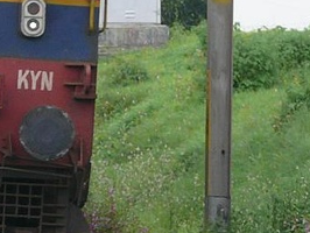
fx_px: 6059
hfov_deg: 2.9
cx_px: -139
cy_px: -7
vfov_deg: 2.2
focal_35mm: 676
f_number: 4
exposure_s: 1/160
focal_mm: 42.6
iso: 100
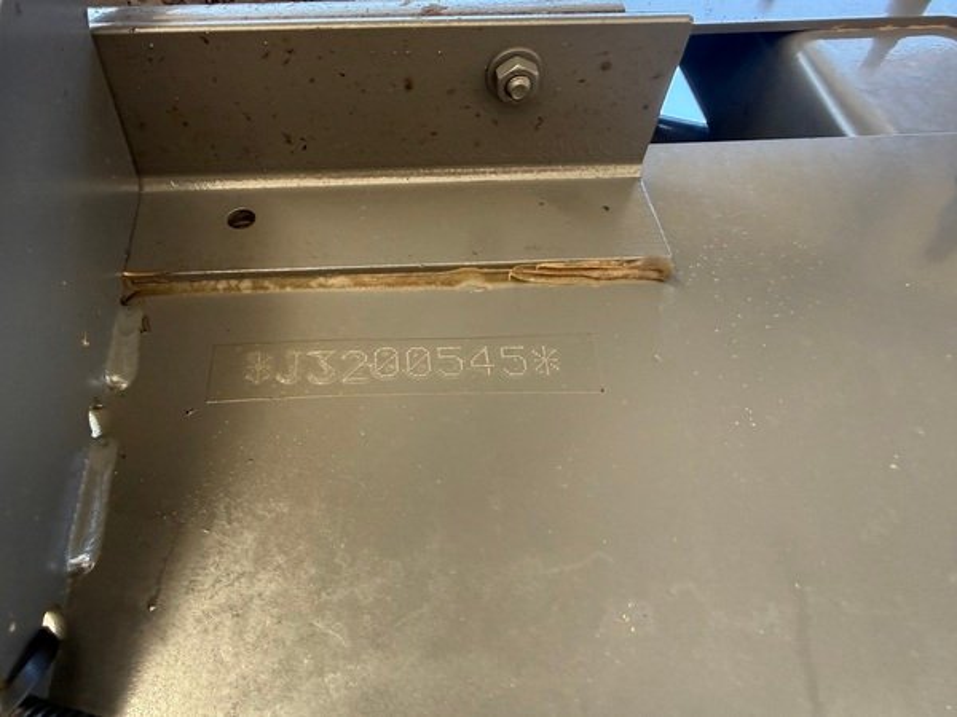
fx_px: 664
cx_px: 478
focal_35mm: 24
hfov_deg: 71.6
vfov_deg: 56.8
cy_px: 358
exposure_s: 1/99
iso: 200
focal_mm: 2.22
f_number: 2.2
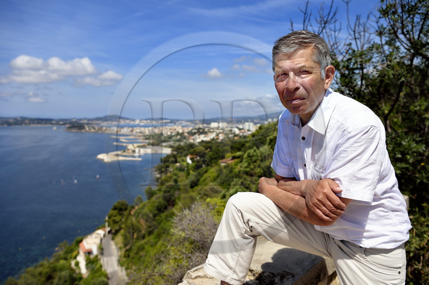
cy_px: 142
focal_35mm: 32
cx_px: 214
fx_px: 381
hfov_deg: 58.8
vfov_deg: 41.0
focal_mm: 32
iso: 200
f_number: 5
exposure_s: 1/2000
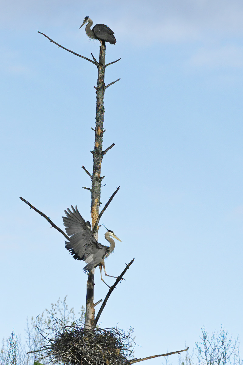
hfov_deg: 4.6
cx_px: 122
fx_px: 3037
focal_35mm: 300
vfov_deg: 6.9
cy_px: 182
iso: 800
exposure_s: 1/6400
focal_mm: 300
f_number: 8
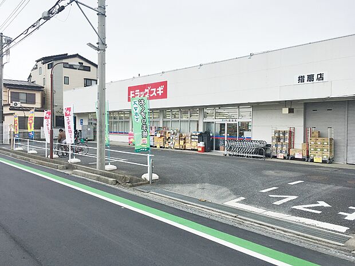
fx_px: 297
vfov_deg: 48.2
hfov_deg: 61.7
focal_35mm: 29
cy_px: 133
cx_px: 178
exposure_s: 1/693
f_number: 2.2
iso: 25
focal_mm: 4.15
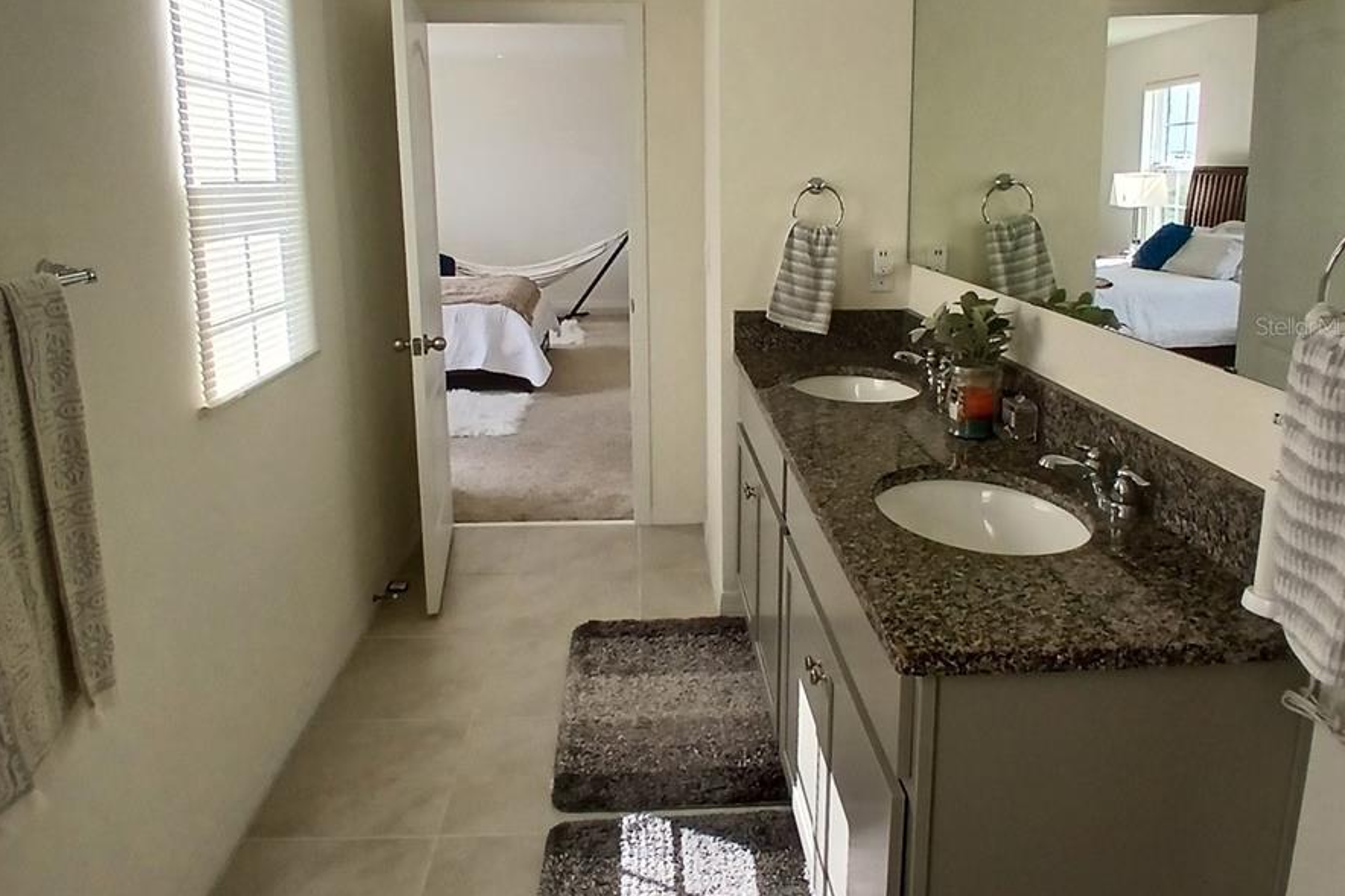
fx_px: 896
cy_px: 326
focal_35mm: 24
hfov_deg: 73.8
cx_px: 679
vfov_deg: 52.4
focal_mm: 1.4
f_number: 2.2
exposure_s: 1/120
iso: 64
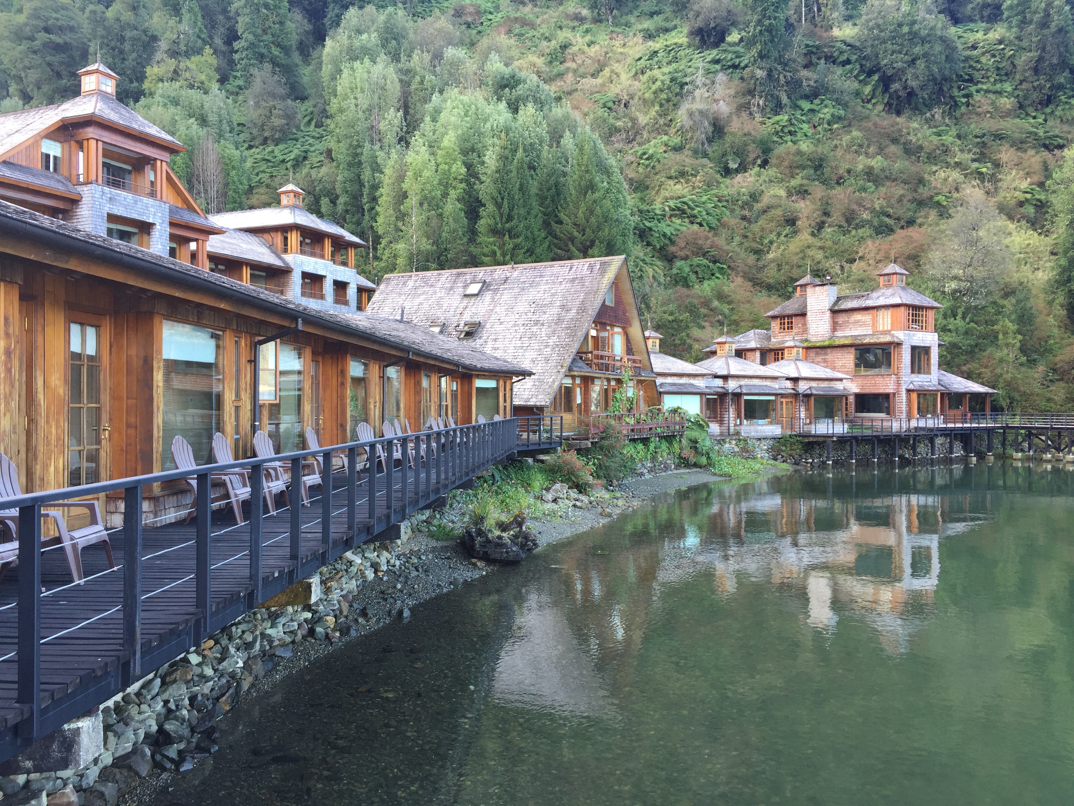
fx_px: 900
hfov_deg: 61.7
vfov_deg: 48.2
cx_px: 537
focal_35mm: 29
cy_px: 403
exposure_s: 1/50
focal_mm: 4.15
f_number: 2.2
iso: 32
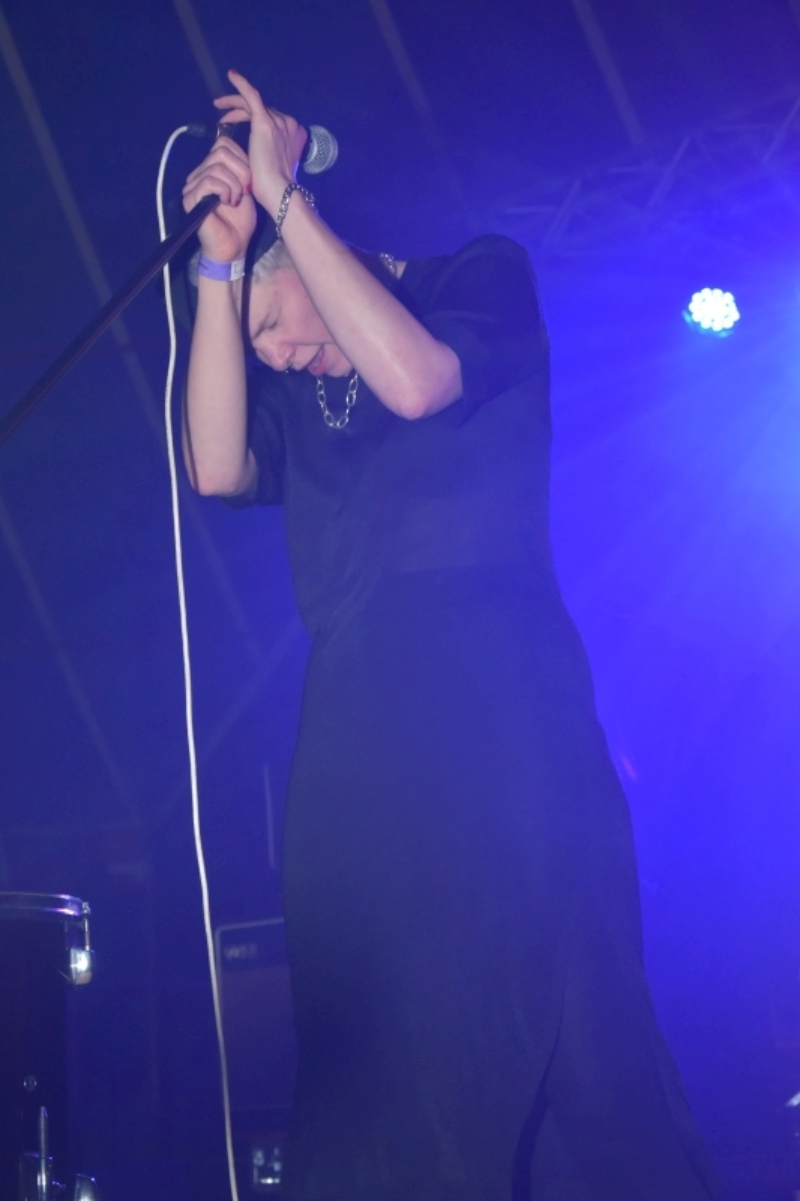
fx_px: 2251
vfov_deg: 29.9
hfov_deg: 20.2
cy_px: 600
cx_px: 400
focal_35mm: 68
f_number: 4.8
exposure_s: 1/200
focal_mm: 45
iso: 3200
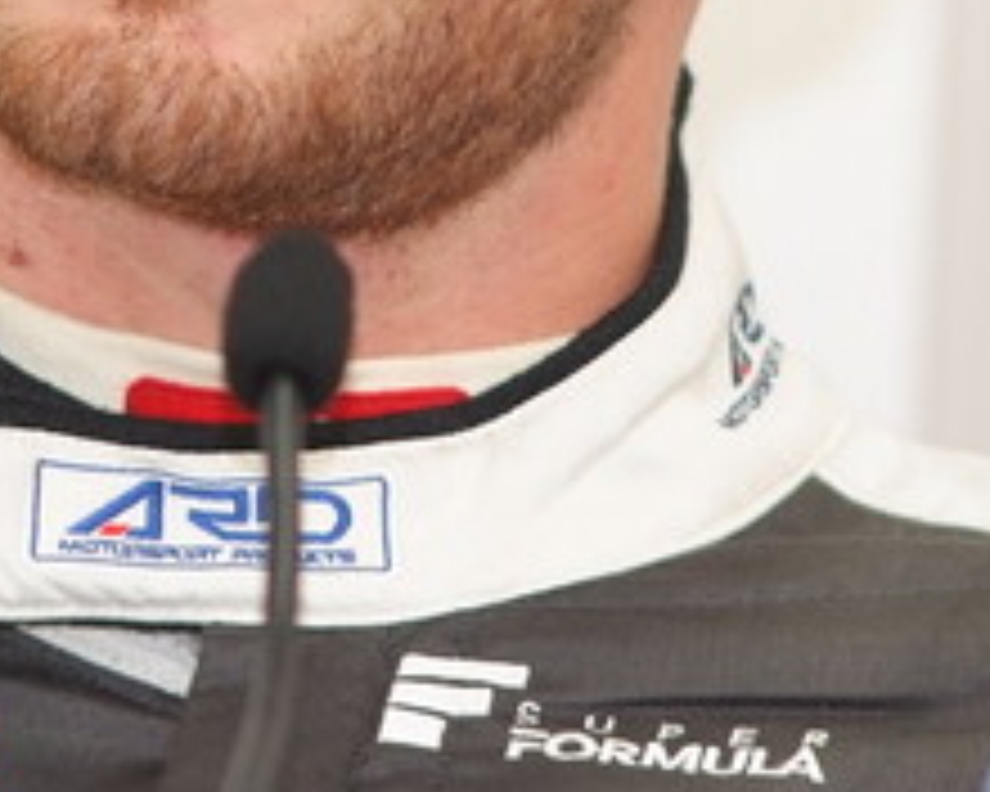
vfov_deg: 1.9
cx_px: 274
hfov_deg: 2.3
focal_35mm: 831
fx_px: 24348
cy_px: -202
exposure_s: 1/250
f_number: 2.8
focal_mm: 180
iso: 800
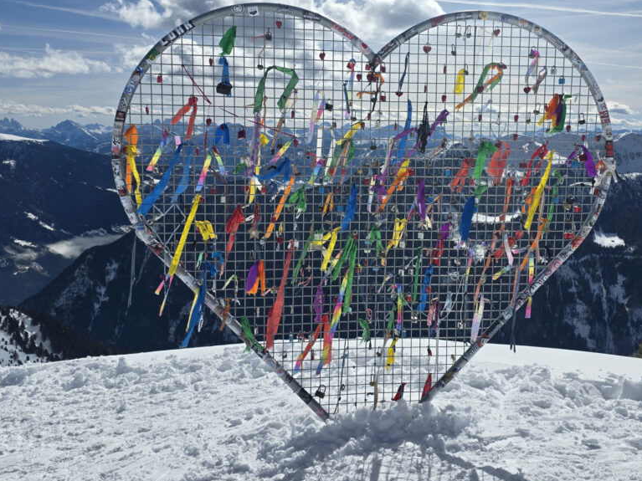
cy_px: 196
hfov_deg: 54.9
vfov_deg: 42.8
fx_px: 612
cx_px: 389
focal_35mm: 33
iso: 32
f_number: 1.7
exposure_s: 1/7944
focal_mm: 6.3
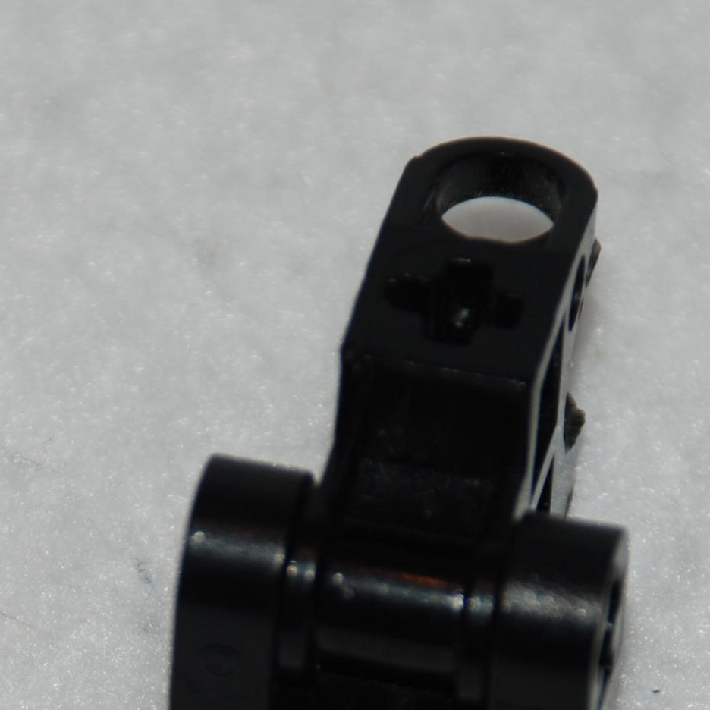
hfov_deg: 2.5
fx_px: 16540
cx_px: 384
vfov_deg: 2.5
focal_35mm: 713
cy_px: 569
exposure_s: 1/60
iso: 100
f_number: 5.6
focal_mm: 135
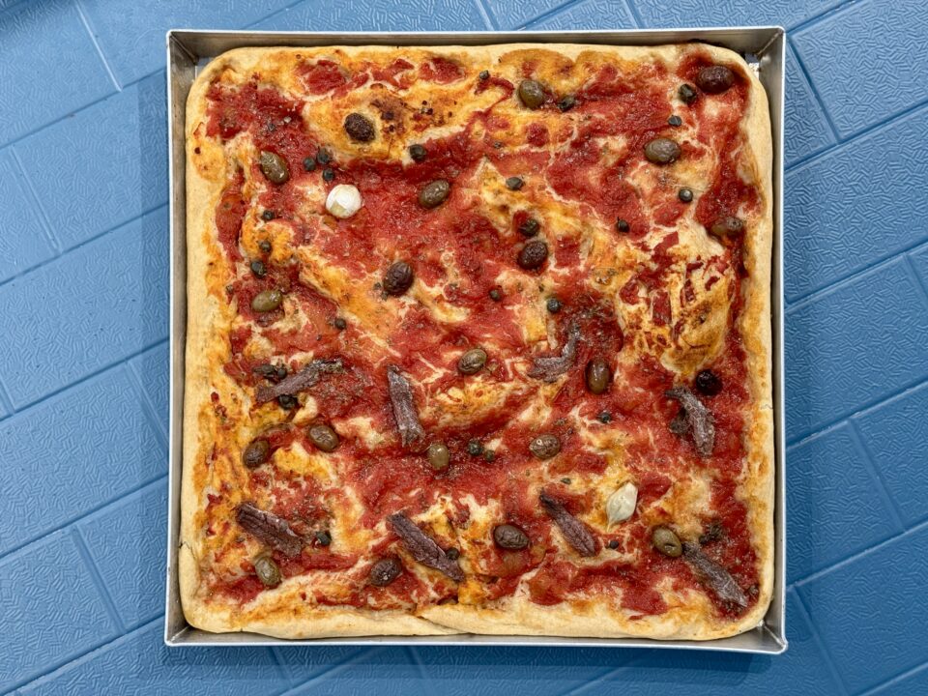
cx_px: 464
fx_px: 1287
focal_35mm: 48
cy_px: 348
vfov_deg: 30.3
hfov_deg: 39.7
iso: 200
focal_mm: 6.76
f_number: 1.78
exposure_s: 1/50
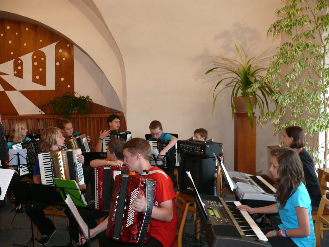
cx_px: 164
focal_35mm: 35
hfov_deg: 52.6
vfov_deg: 40.7
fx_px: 333
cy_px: 124
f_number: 2.8
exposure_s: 1/30
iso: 200
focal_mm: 7.4
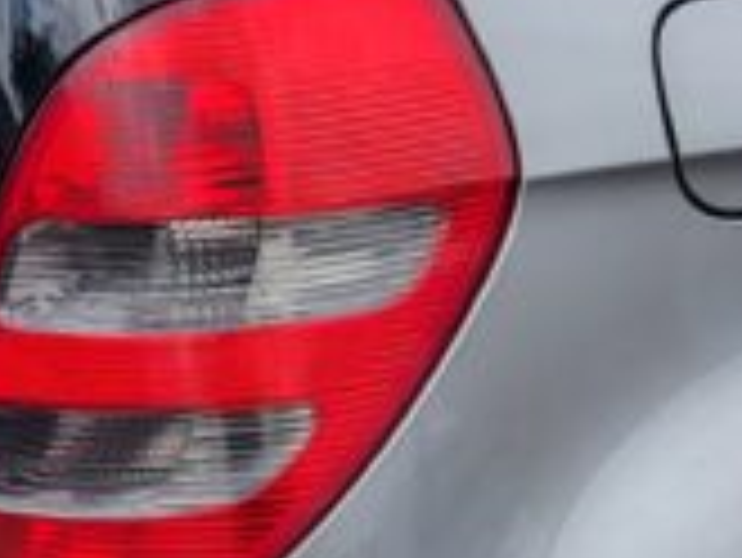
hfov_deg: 15.4
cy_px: 360
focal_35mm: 126
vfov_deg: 11.8
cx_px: 670
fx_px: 2703
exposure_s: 1/1250
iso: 40
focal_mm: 5.4
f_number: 1.8
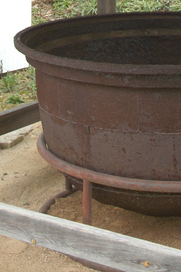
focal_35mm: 114
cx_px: 45
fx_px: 861
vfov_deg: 16.7
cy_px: -102
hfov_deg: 12.0
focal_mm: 24
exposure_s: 1/60
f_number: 8
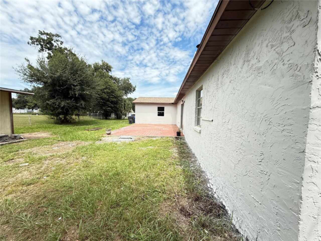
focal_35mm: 14
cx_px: 160
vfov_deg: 85.7
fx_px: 130
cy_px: 120
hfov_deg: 102.1
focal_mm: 2.22
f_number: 2.2
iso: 64
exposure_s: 1/1050
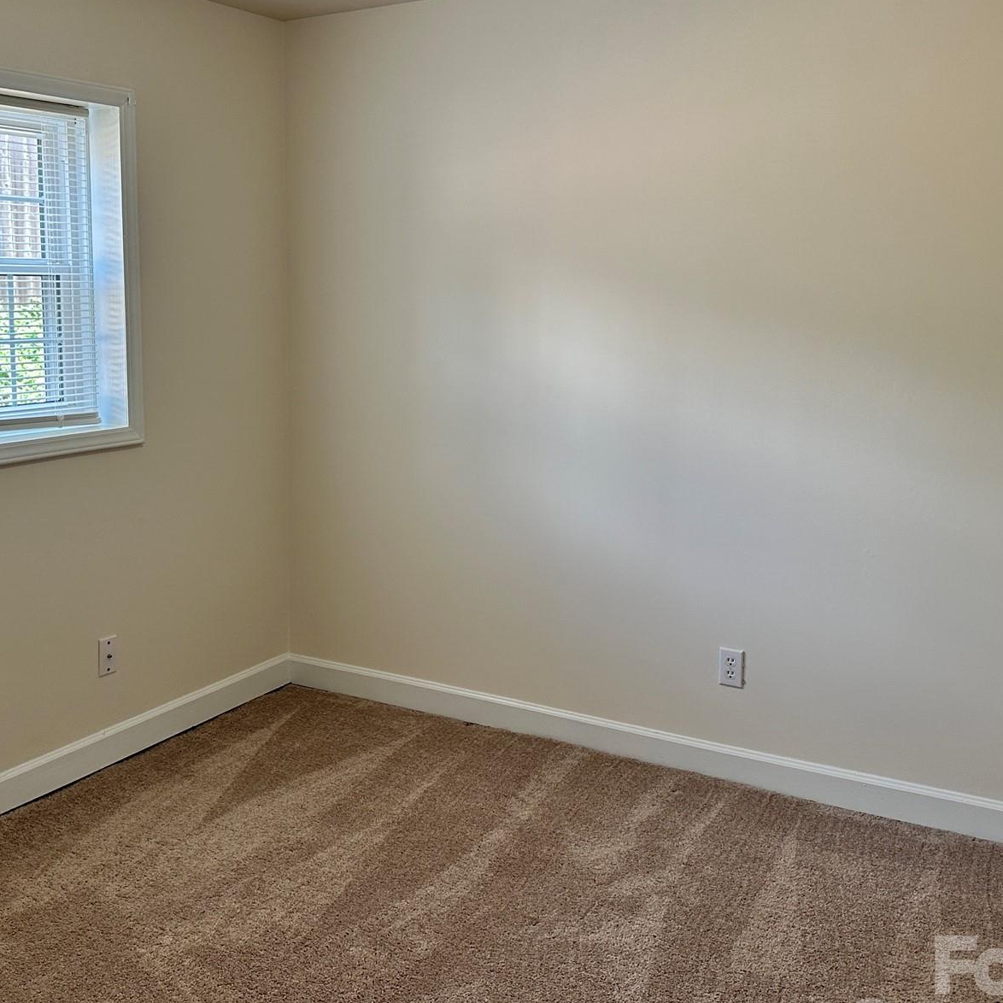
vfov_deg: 44.9
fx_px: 1213
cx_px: 389
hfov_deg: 44.6
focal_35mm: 37
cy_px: 447
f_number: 1.78
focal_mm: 6.86
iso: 125
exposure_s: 1/120
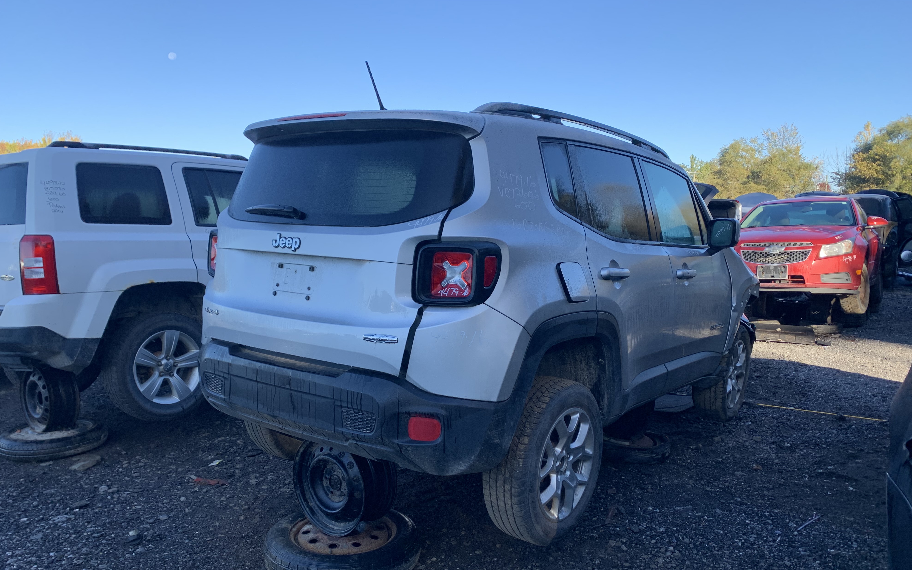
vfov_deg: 44.3
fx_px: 696
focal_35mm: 28
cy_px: 345
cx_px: 457
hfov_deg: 66.5
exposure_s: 1/429
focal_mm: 4.25
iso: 25
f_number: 1.8
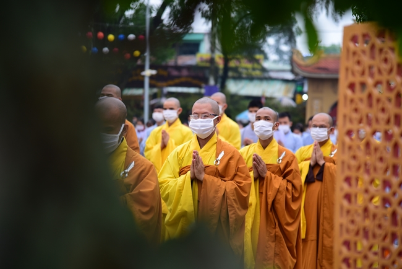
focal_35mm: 120
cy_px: 134
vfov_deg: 11.4
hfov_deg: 17.1
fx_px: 1341
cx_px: 201
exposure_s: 1/100
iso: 160
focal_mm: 120
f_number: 4
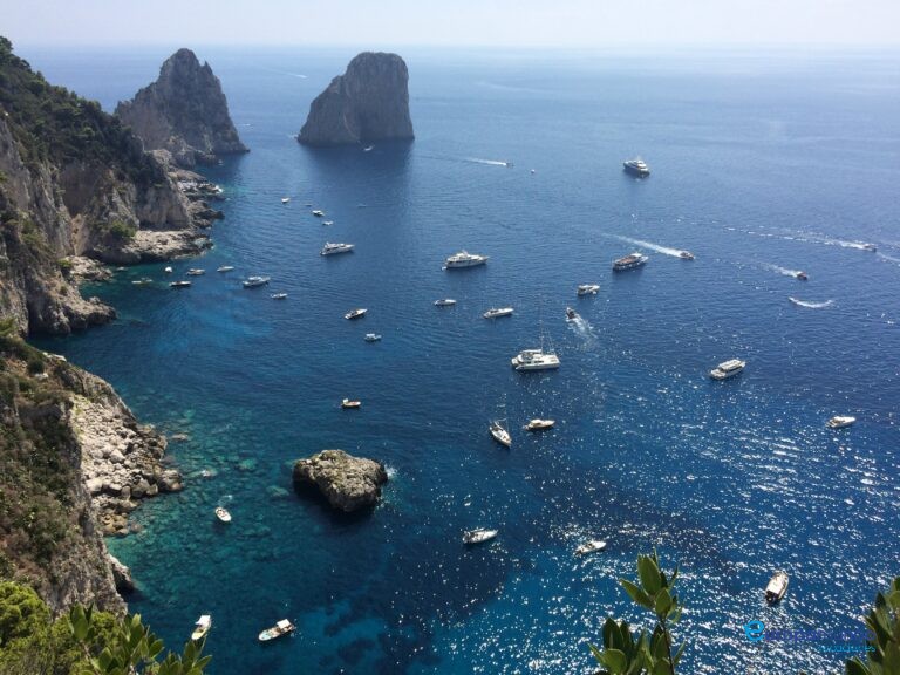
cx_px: 450
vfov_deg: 48.2
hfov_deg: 61.7
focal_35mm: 29
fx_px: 754
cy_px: 338
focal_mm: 4.15
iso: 32
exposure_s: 1/2415
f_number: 2.2
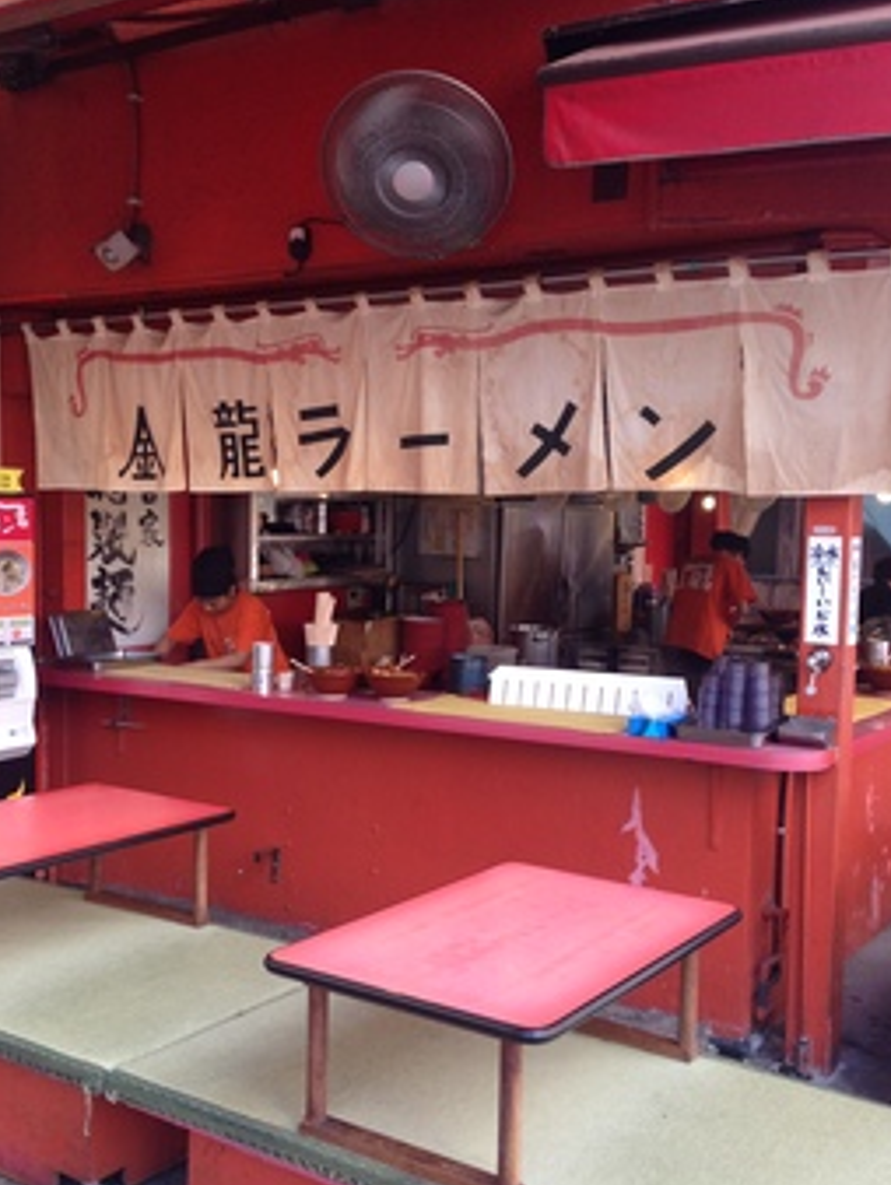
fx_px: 1337
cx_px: 407
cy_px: 624
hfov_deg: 36.8
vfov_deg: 47.8
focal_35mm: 39
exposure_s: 1/120
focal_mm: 4.12
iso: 80
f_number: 2.4
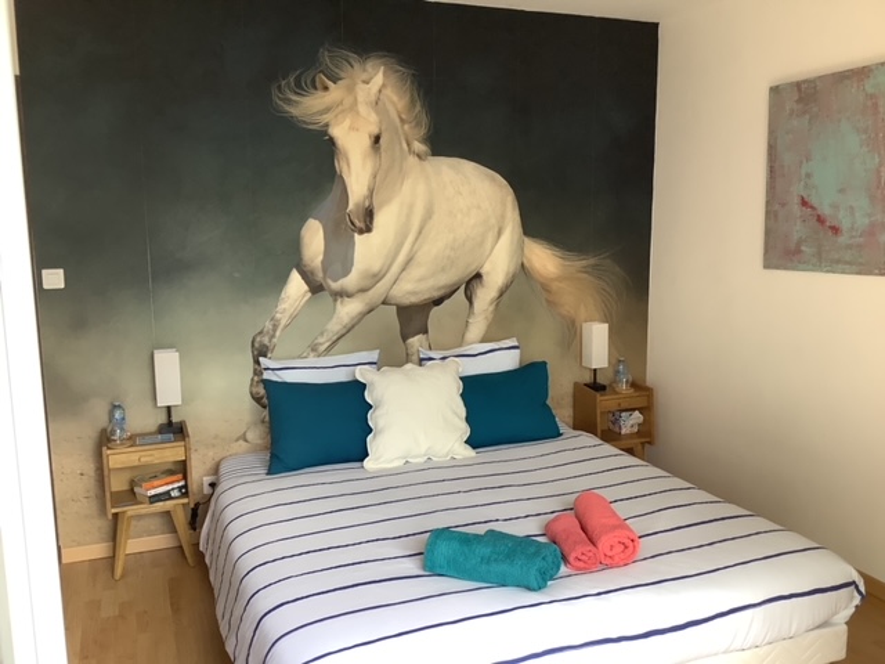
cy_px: 332
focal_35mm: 31
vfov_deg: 45.4
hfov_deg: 58.4
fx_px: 793
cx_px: 442
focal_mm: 3.3
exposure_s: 1/120
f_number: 2.4
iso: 80
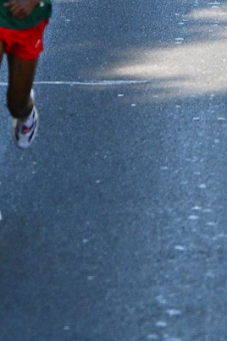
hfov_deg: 2.3
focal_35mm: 584
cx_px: -177
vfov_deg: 3.5
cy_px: -369
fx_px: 5533
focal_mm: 98
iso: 500
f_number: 2.8
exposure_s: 1/3200
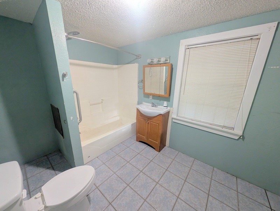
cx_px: 140
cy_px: 106
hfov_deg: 110.4
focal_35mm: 12
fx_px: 97
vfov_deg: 94.7
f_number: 1.95
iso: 138
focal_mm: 2.23
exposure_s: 1/40
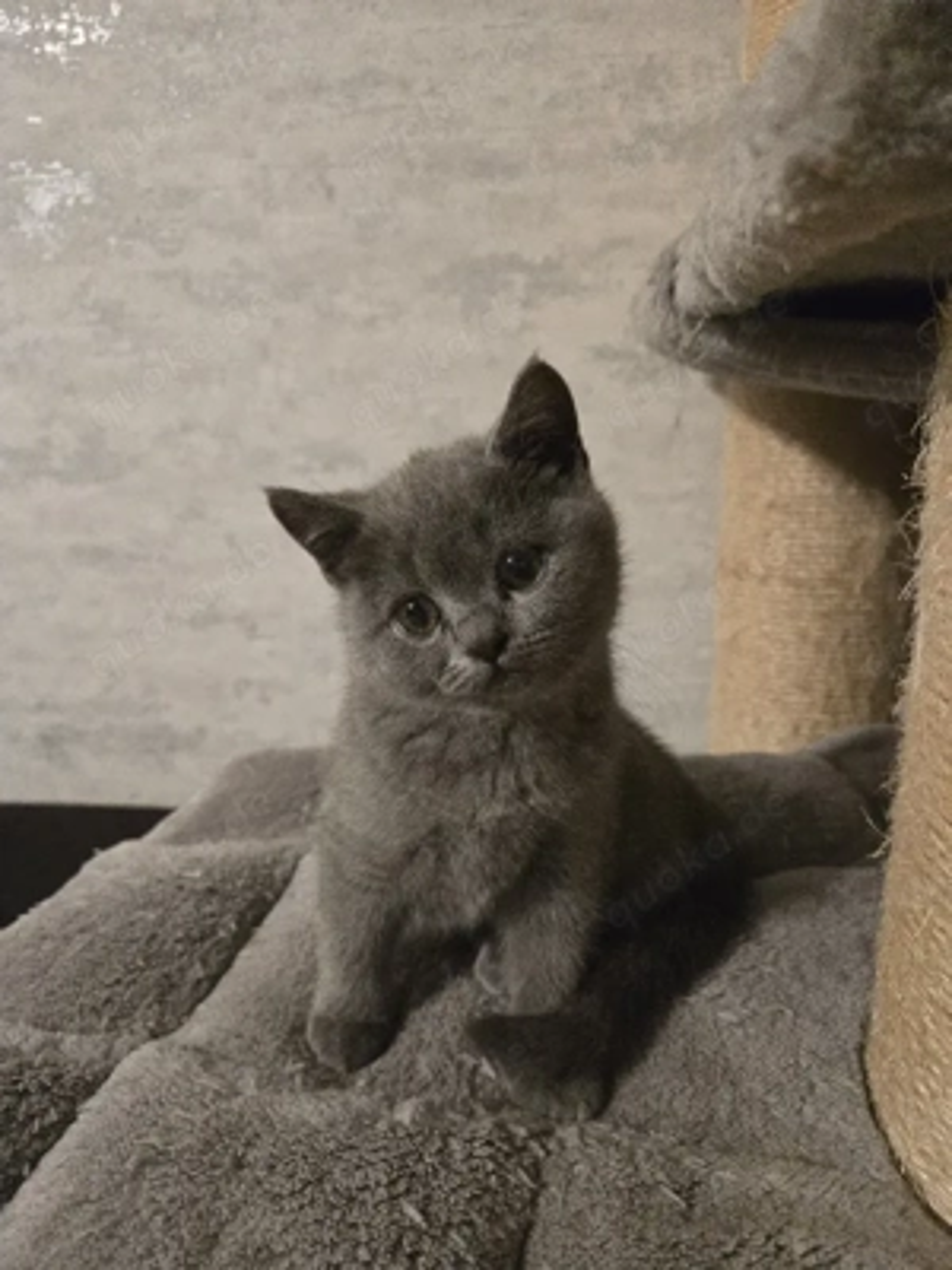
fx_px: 843
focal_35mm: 23
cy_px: 635
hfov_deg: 58.9
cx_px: 476
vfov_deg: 73.9
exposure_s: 1/101
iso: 1600
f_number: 1.8
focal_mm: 5.4
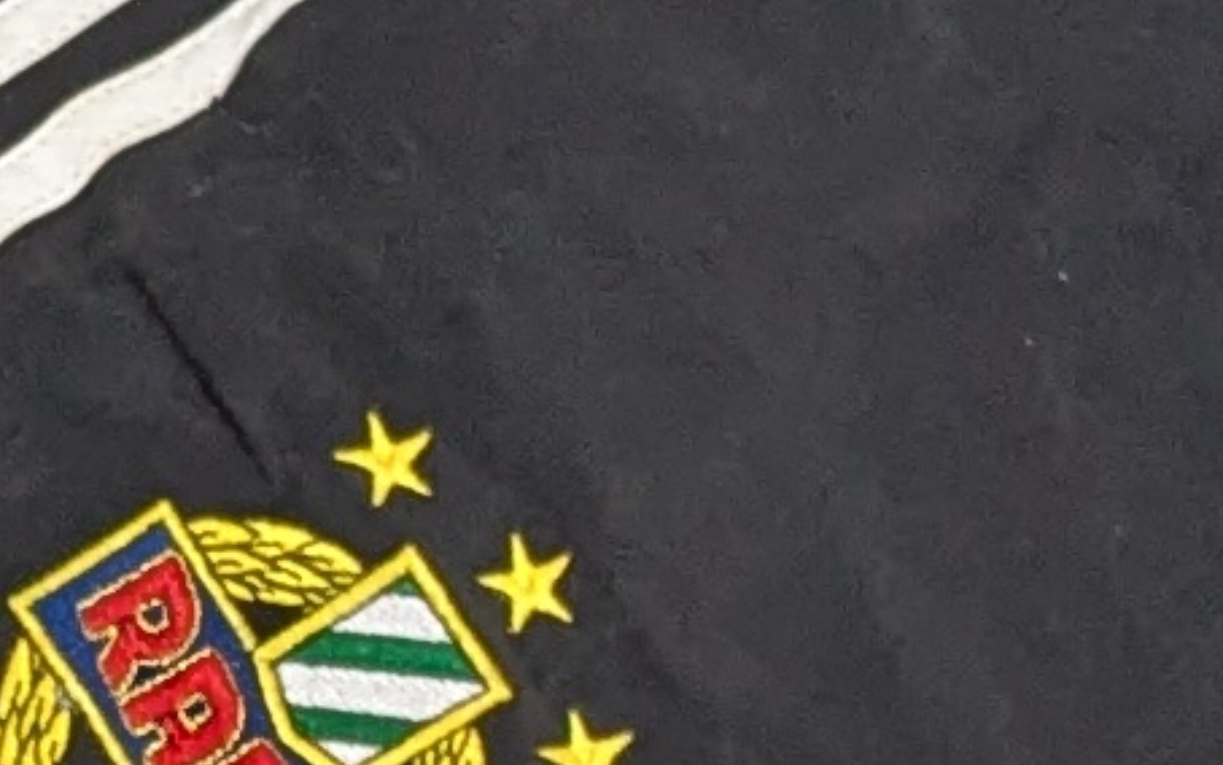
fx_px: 8468
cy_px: 2438
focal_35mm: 254
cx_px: -593
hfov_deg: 8.1
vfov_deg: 4.9
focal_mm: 4.38
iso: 166
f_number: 1.73
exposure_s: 1/33.3
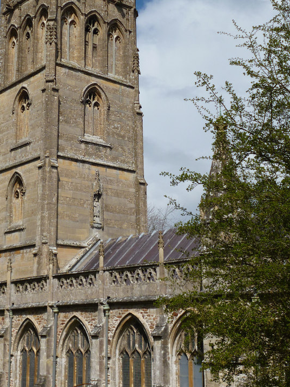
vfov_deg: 30.7
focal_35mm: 63
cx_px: 101
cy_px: 161
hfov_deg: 23.2
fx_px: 704
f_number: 11
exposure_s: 1/160
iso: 100
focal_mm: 7.9
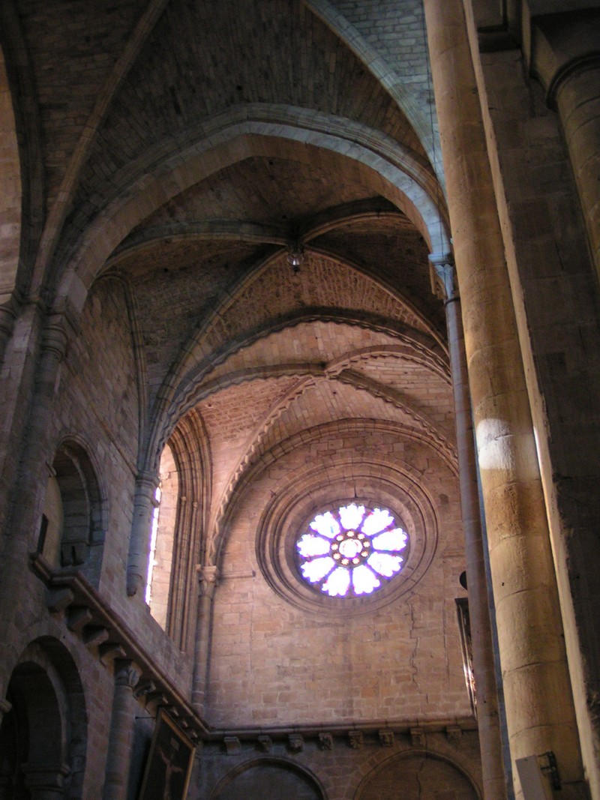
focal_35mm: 41
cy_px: 400
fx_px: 948
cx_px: 300
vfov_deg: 45.8
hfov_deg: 35.1
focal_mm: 6.3
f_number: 2.8
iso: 200
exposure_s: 1/5
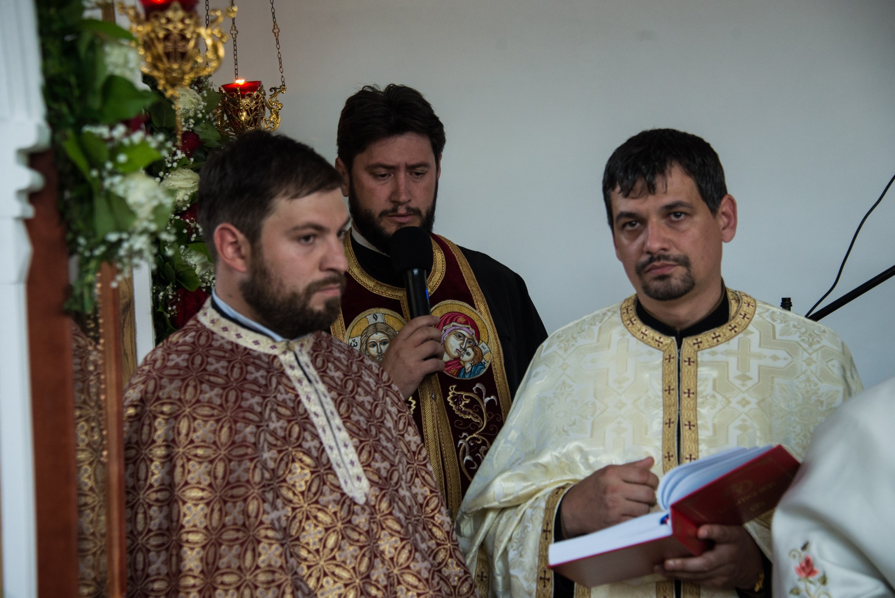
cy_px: 299
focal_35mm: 100
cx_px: 448
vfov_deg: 13.7
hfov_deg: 20.4
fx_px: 2487
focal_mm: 100
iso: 1600
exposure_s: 1/50
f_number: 5.3
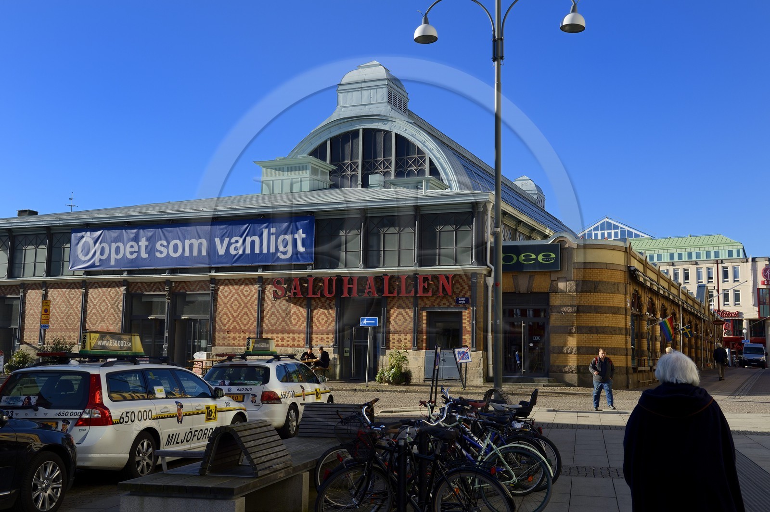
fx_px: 855
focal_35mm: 40
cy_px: 256
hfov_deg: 48.5
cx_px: 385
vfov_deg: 33.3
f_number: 11
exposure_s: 1/200
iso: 200
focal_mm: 40
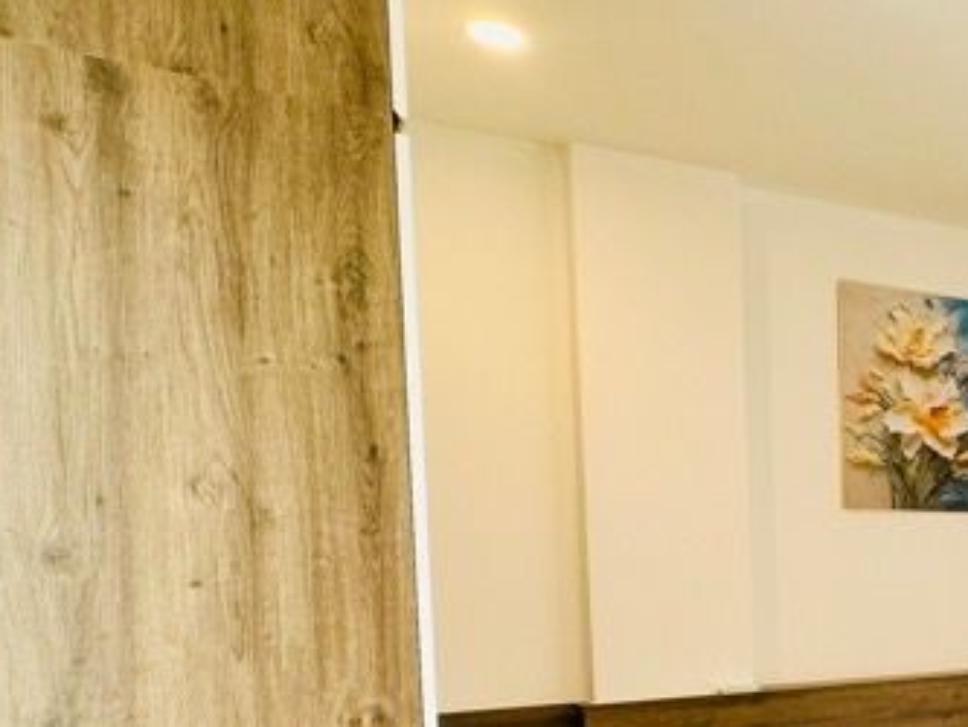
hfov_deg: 33.6
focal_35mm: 43
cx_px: 1218
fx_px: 1203
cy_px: 625
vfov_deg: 32.3
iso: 64
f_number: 2.2
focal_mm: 2.22
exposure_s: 1/100
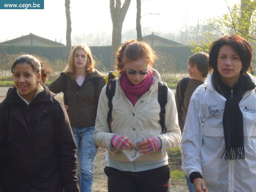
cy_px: 96
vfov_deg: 14.5
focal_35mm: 102
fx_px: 754
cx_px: 128
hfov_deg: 19.3
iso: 80
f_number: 5.6
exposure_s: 1/100
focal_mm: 16.8
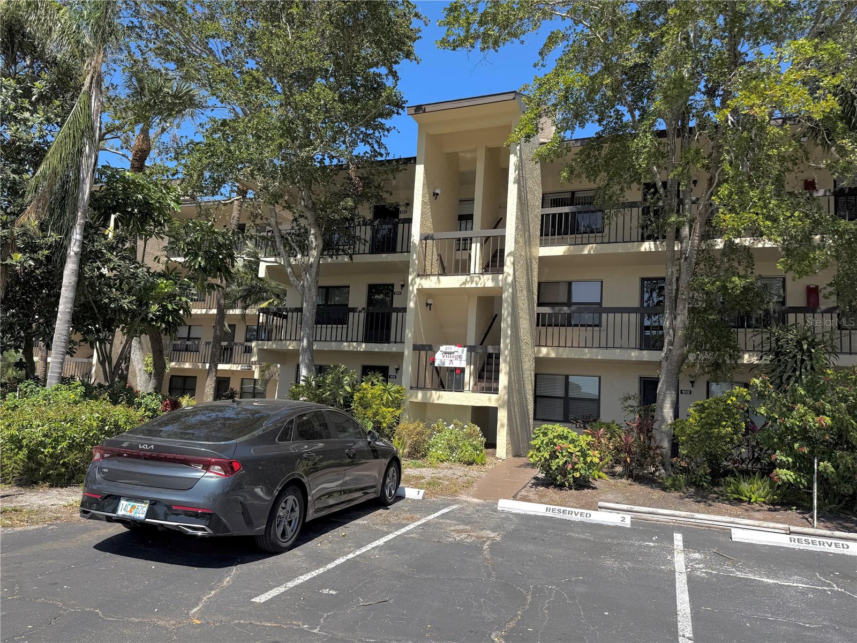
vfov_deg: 56.8
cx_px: 428
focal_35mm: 24
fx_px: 594
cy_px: 322
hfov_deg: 71.6
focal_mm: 6.76
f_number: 1.78
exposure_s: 1/4673
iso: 80
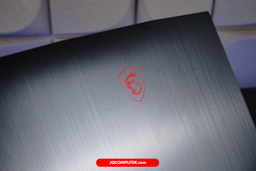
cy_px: 86
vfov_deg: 28.9
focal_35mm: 46
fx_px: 331
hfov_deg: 42.3
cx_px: 128
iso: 1250
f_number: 5
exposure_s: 1/100
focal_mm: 31
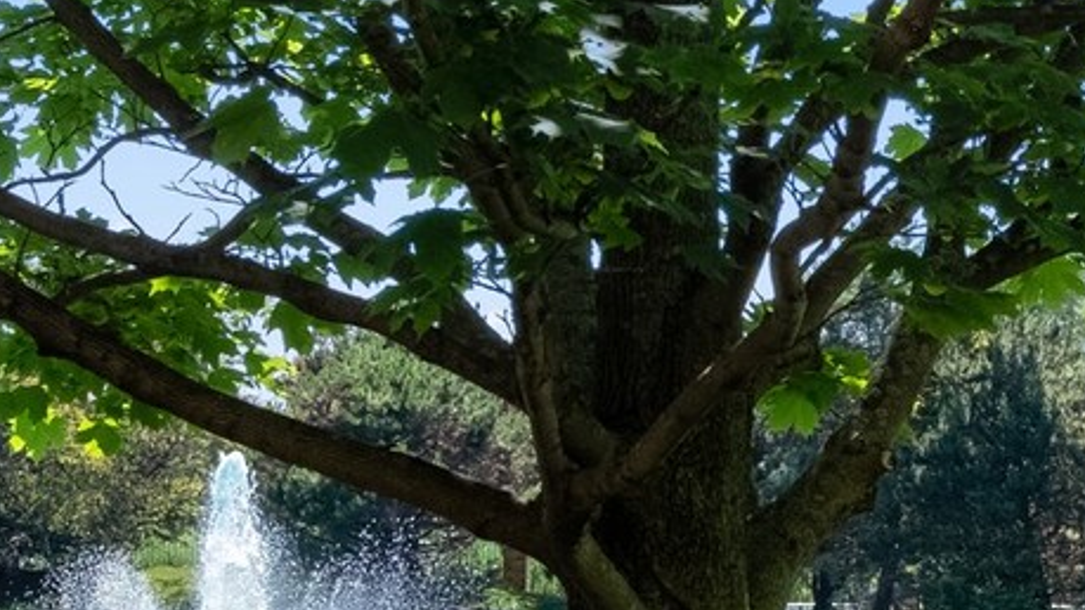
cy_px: 489
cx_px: 1177
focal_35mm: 133
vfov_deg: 9.1
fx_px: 3826
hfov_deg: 15.7
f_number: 8
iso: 1600
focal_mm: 24
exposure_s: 1/500
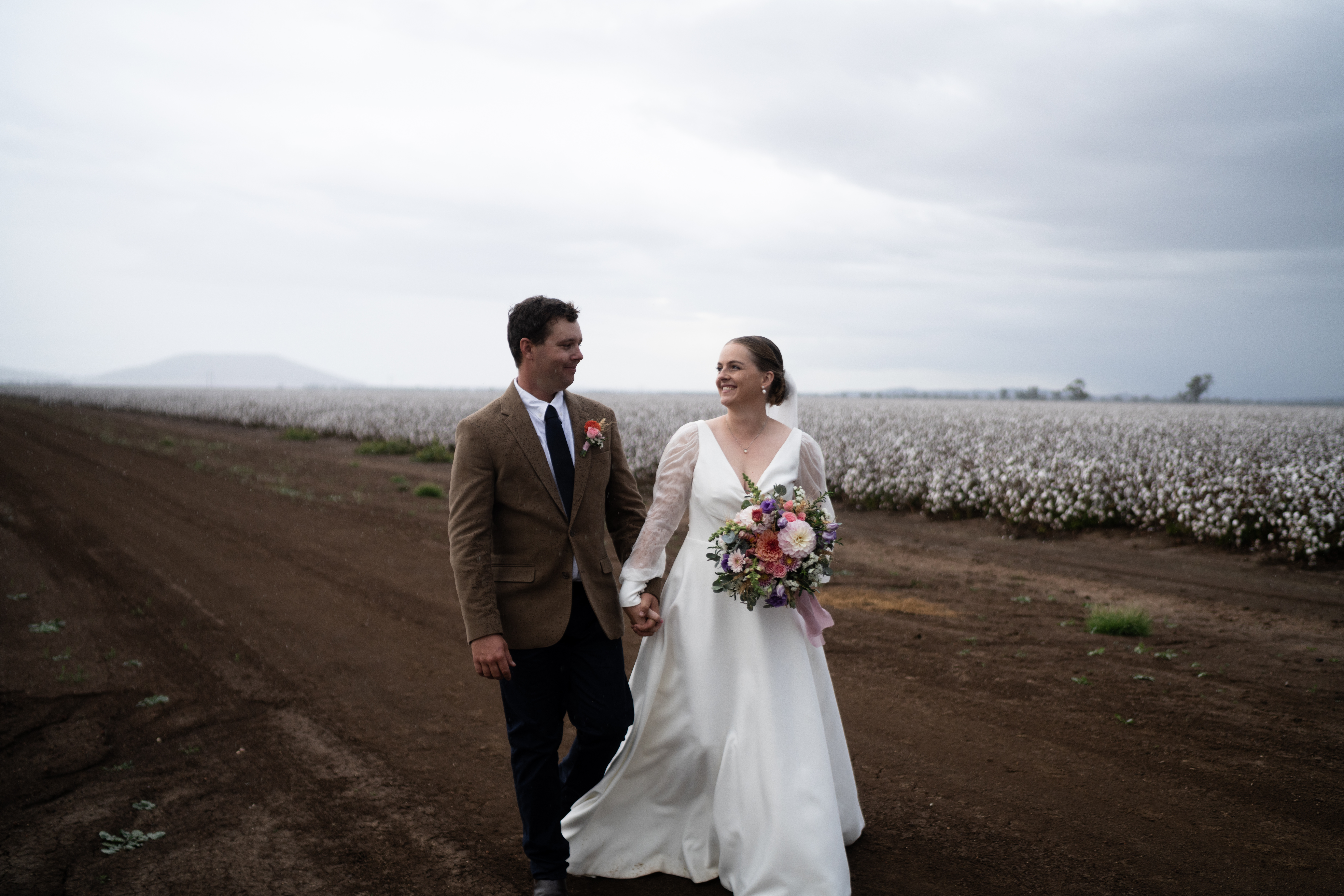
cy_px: 448
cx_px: 672
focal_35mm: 35
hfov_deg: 54.4
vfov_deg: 37.9
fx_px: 1307
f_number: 1.6
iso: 320
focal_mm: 35
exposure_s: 1/800
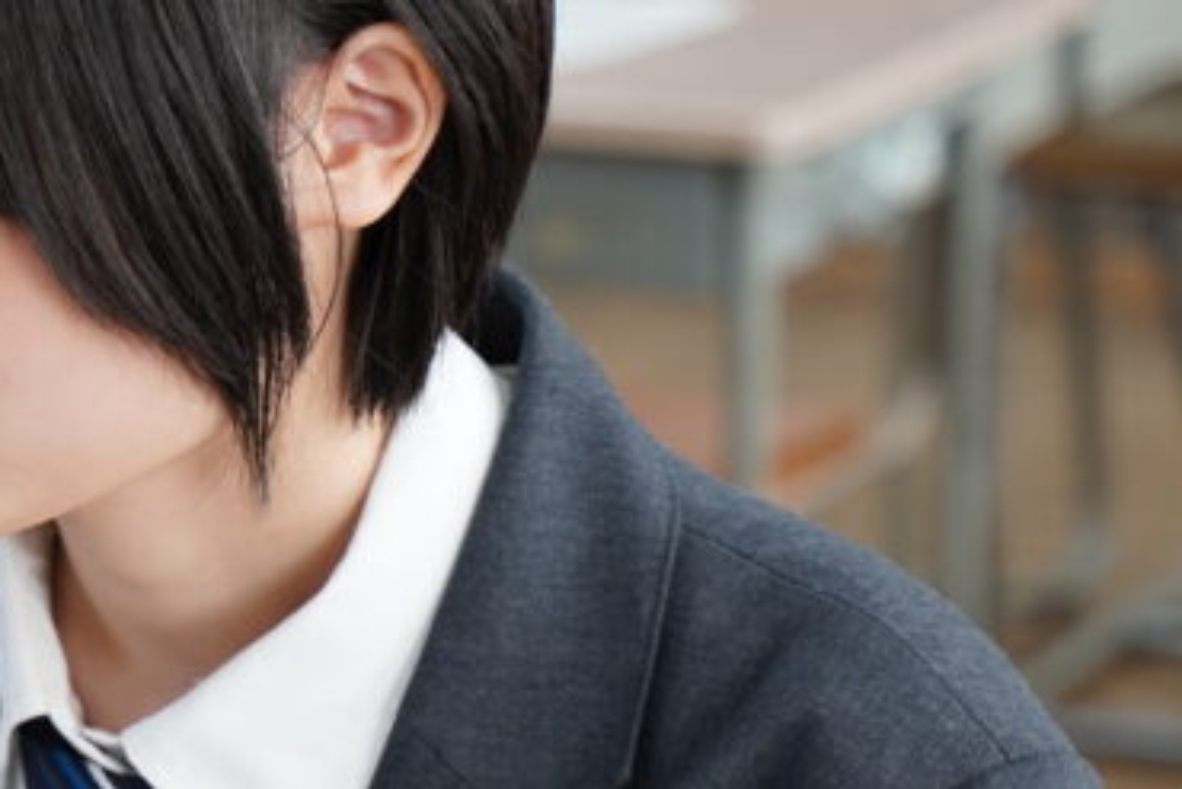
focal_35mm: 177
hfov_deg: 11.3
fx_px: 5813
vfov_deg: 7.7
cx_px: -367
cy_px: 835
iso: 800
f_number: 4
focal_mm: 64
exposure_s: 1/160
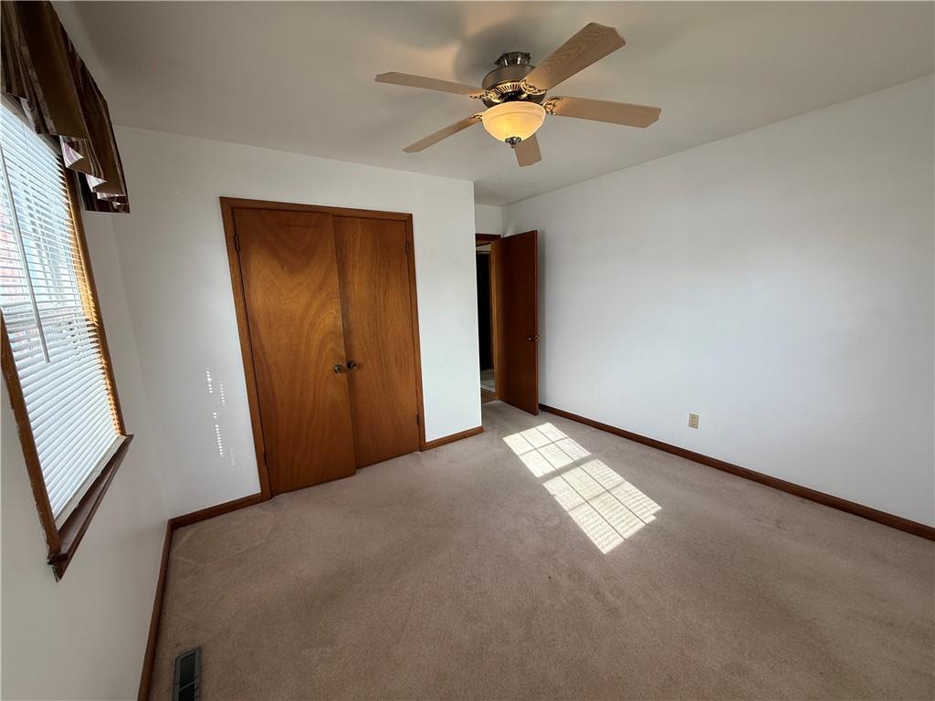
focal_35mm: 14
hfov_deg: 102.1
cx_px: 468
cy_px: 350
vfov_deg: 85.7
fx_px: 378
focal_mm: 2.22
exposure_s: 1/120
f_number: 2.2
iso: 64
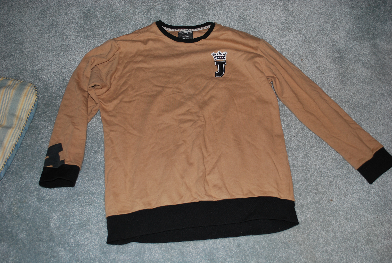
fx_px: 392
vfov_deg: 37.0
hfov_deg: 53.1
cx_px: 196
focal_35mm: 36
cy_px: 132
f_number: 4.2
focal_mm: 24
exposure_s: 1/60
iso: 200
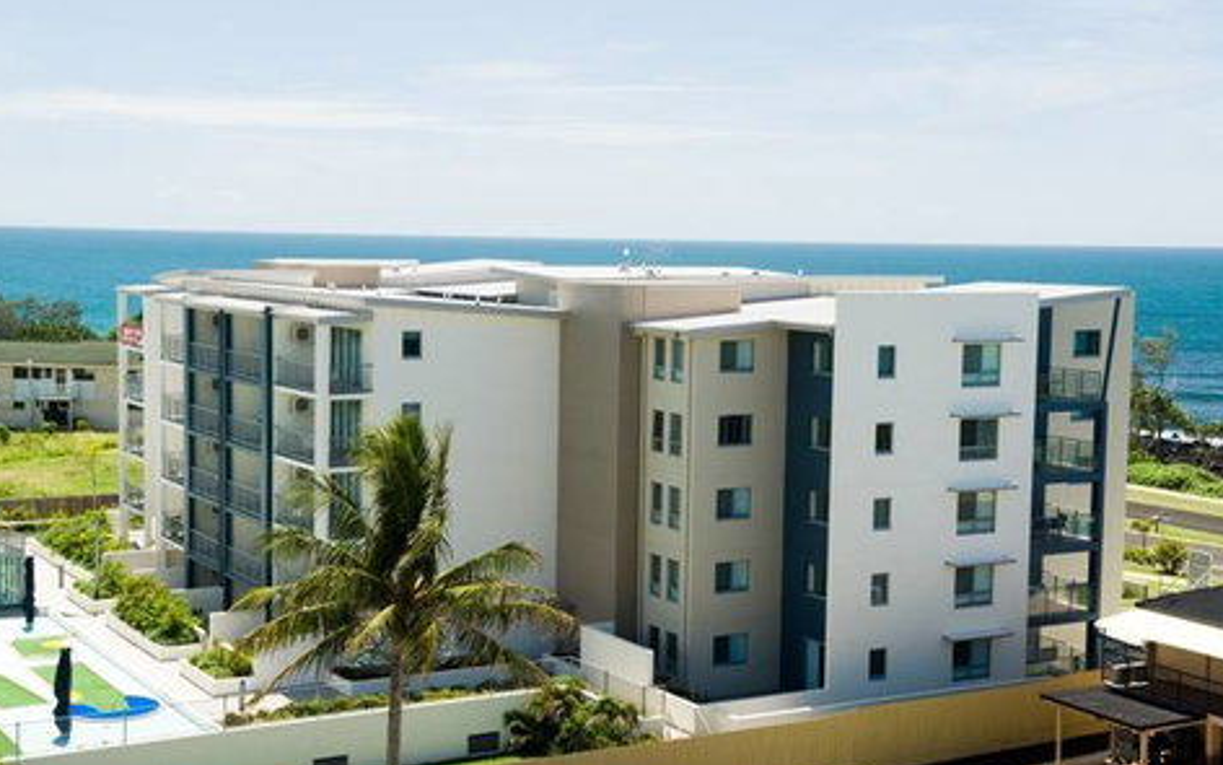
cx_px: 606
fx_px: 1817
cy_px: 406
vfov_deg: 23.8
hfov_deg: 37.2
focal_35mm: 55
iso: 100
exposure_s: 1/80
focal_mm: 35
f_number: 7.1
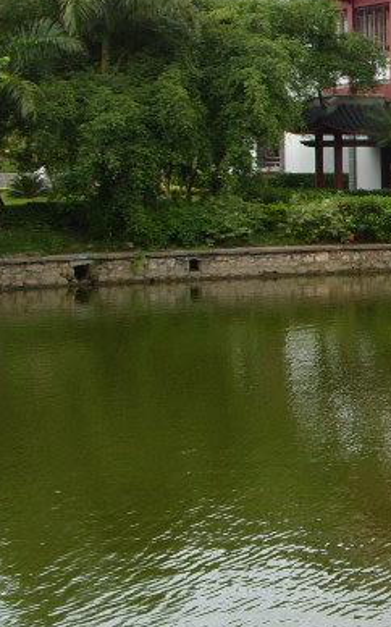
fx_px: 1673
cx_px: 814
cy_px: 239
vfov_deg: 21.2
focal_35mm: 98
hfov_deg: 11.8
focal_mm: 7.8
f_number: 5.3
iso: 80
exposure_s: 1/250
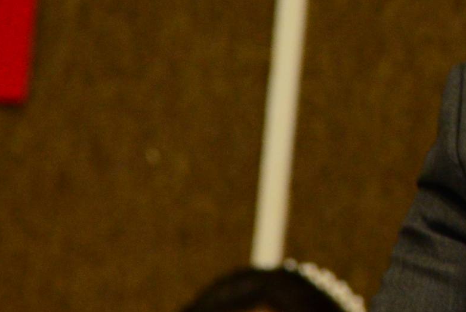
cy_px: -14
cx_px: 806
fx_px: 5985
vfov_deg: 3.0
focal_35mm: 462
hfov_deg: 4.4
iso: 3200
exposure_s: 1/125
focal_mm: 120
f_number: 4.5
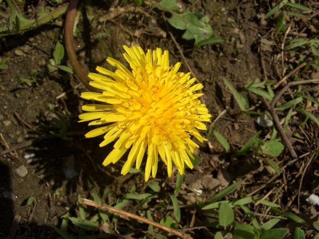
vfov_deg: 40.7
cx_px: 160
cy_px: 120
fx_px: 323
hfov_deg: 52.6
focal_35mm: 35
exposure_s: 1/1000
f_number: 4.3
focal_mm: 5.8
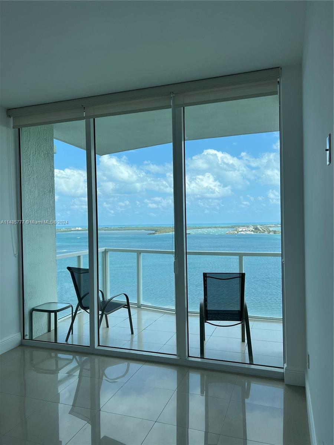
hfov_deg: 53.1
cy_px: 222
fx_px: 334
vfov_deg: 67.3
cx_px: 167
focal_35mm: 26
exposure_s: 1/2353
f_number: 1.5
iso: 50
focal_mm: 5.7
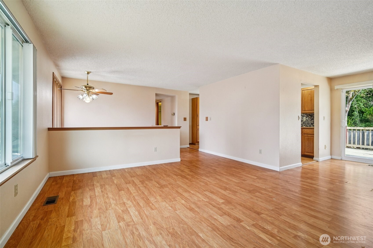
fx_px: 166
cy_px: 124
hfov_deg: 96.7
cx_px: 186
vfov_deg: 73.7
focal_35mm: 16
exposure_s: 1/50
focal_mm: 16
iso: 1600
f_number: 8
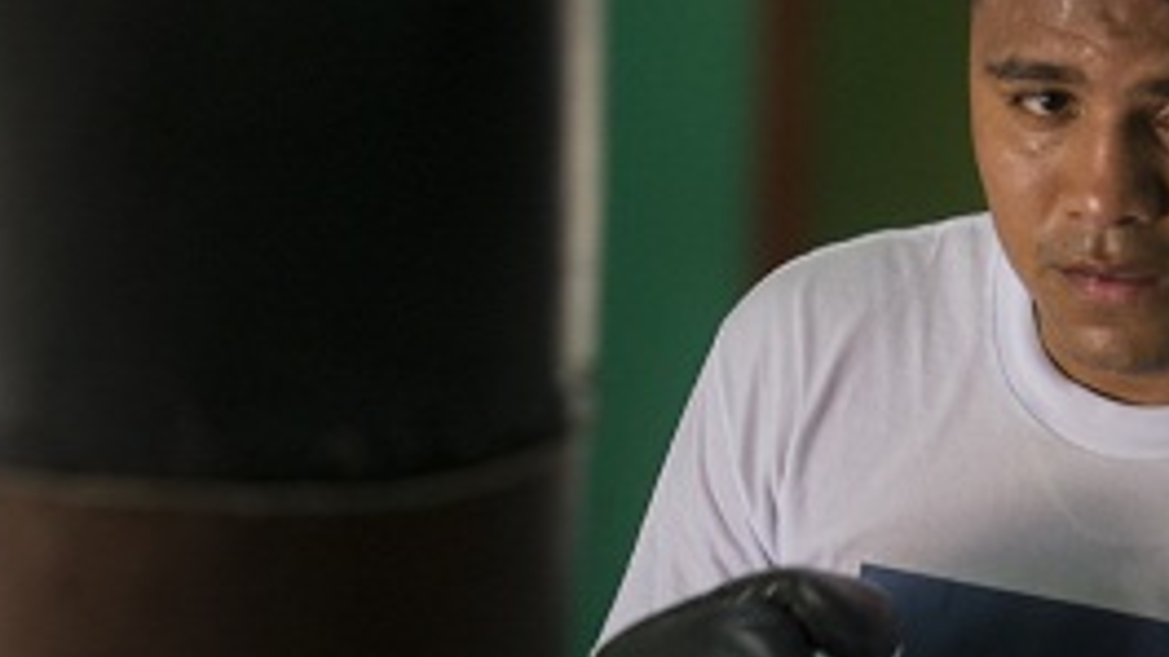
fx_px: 11158
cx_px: 776
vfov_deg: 3.4
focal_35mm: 360
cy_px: 452
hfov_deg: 6.0
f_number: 2.8
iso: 1250
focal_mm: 130
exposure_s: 1/160
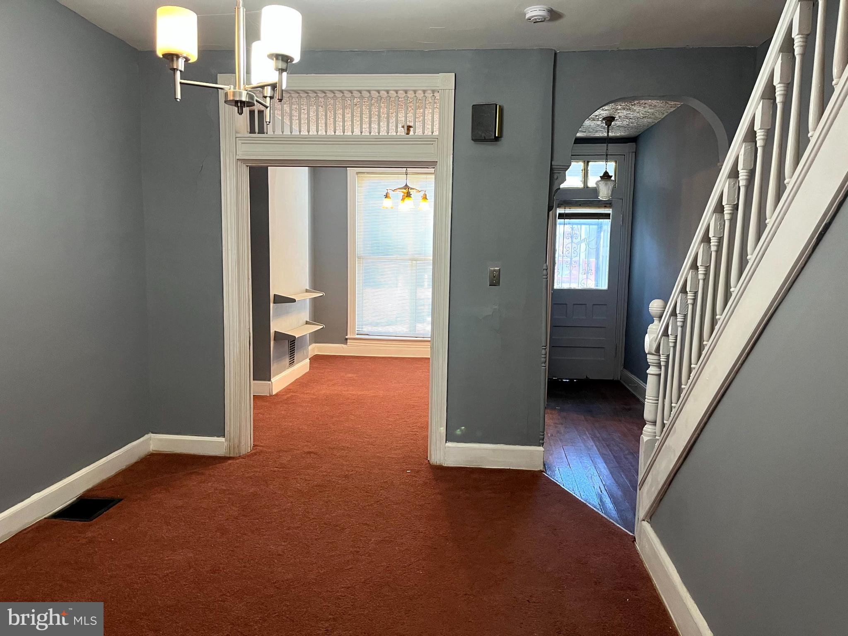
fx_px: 637
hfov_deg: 67.3
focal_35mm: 26
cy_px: 318
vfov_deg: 53.1
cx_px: 424
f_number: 1.6
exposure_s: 1/60
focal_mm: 5.1
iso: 200
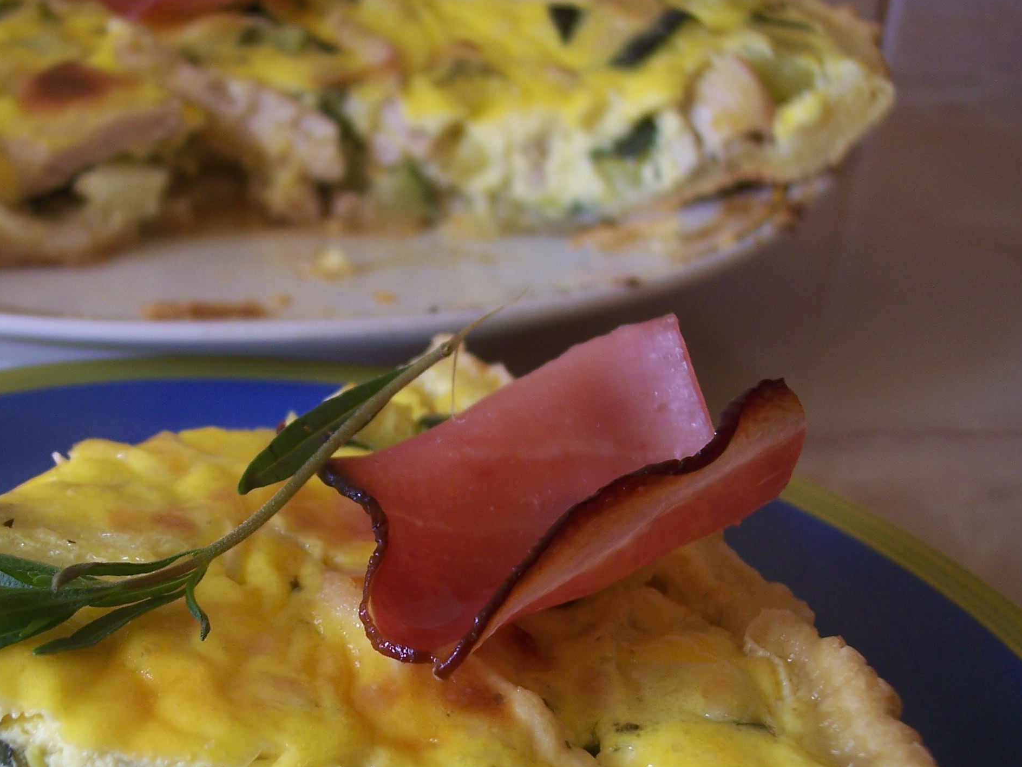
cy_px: 538
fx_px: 1742
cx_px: 277
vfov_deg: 24.6
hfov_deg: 32.2
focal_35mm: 59
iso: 100
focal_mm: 8
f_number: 2.8
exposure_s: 1/90
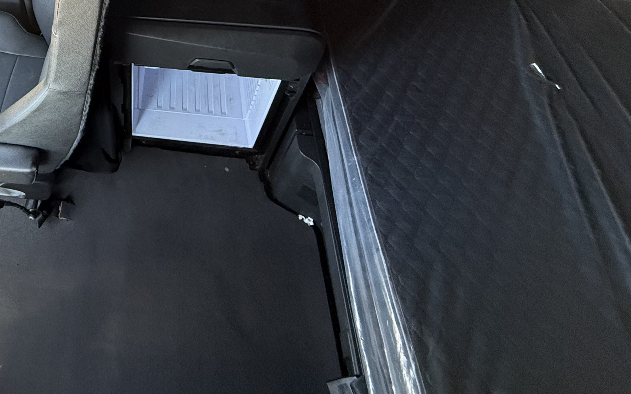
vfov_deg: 39.6
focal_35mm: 27
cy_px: -14
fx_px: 464
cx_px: 97
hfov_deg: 60.8
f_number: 2.2
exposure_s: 1/78
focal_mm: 2.22
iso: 320
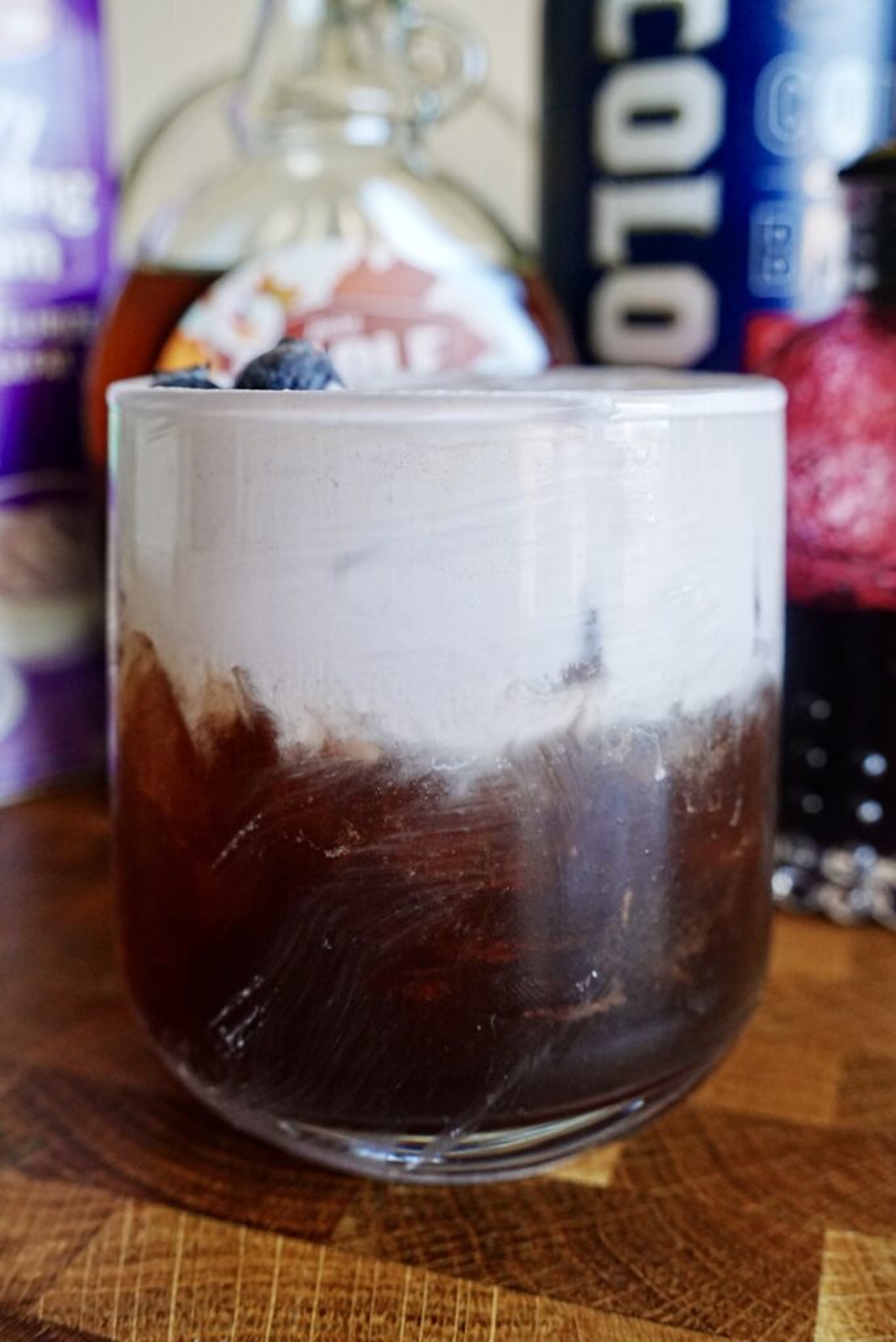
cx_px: 448
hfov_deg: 39.5
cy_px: 671
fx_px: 1247
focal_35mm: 33
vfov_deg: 56.5
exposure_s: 1/80
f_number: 5
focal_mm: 22.3
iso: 1000
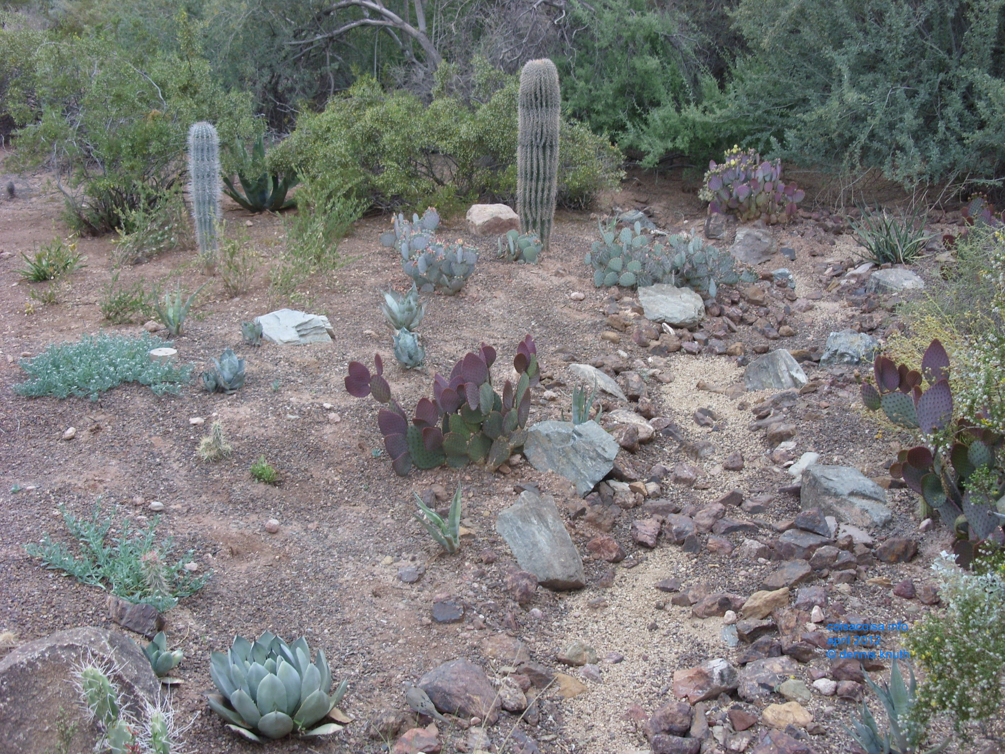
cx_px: 502
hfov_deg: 49.0
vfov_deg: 37.7
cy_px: 377
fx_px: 1103
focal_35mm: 38
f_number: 2.8
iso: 50
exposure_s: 1/54
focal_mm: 6.3
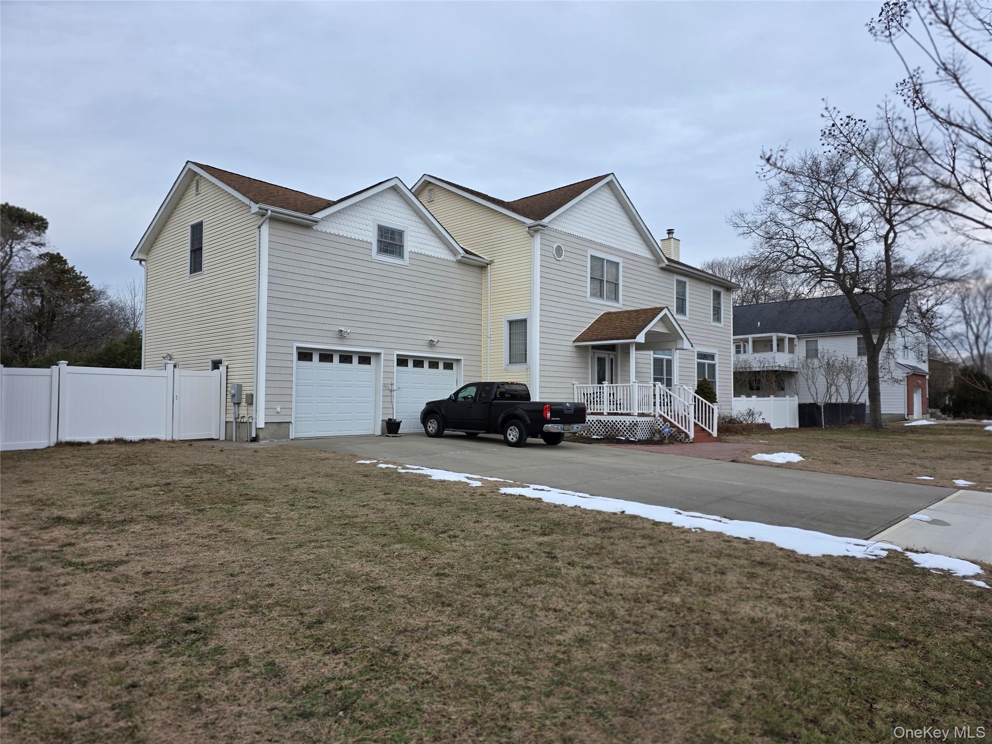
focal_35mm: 23
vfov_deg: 58.9
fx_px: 659
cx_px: 496
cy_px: 372
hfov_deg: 73.9
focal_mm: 6.3
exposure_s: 1/180
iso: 40
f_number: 1.7
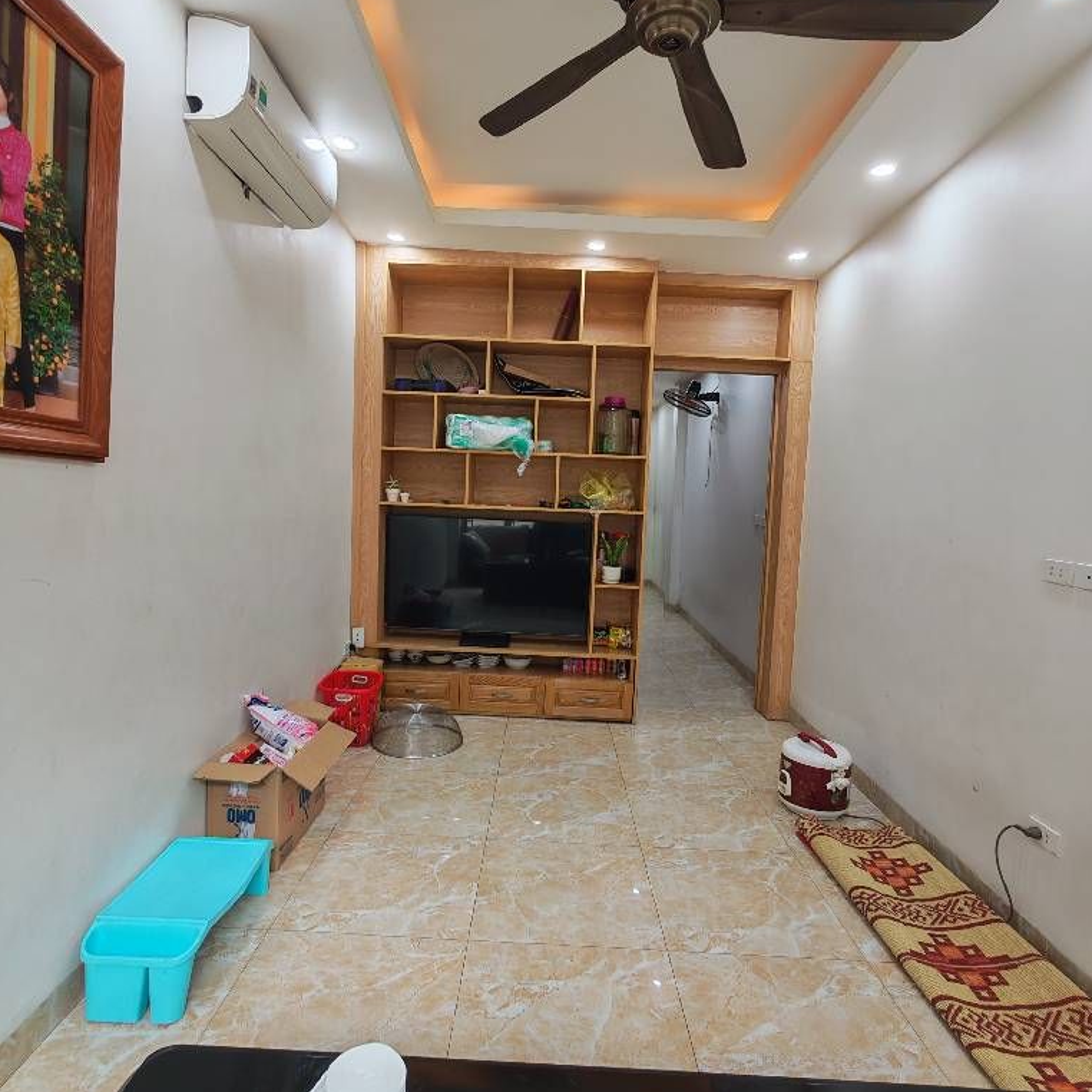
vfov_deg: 77.7
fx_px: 678
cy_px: 537
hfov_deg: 77.7
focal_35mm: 19
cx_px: 547
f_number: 2.2
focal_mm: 1.96
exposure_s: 1/50
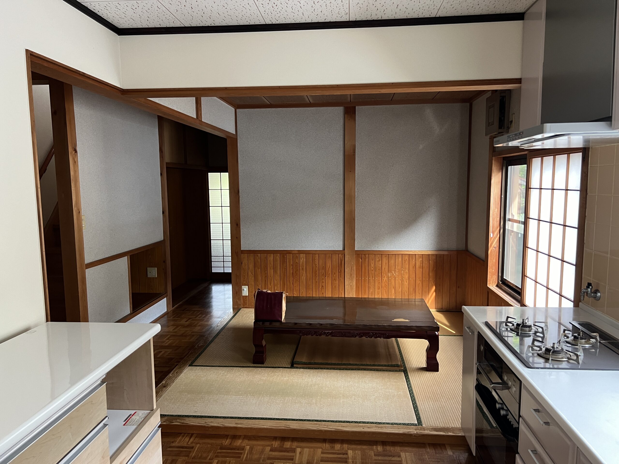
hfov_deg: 67.3
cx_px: 310
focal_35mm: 26
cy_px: 232
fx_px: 465
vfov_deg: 53.1
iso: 200
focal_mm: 5.7
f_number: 1.5
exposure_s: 1/60
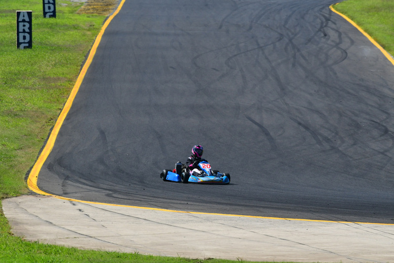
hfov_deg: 3.7
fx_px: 6076
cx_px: 197
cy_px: 132
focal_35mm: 555
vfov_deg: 2.5
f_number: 13
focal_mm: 370
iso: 500
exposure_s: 1/640
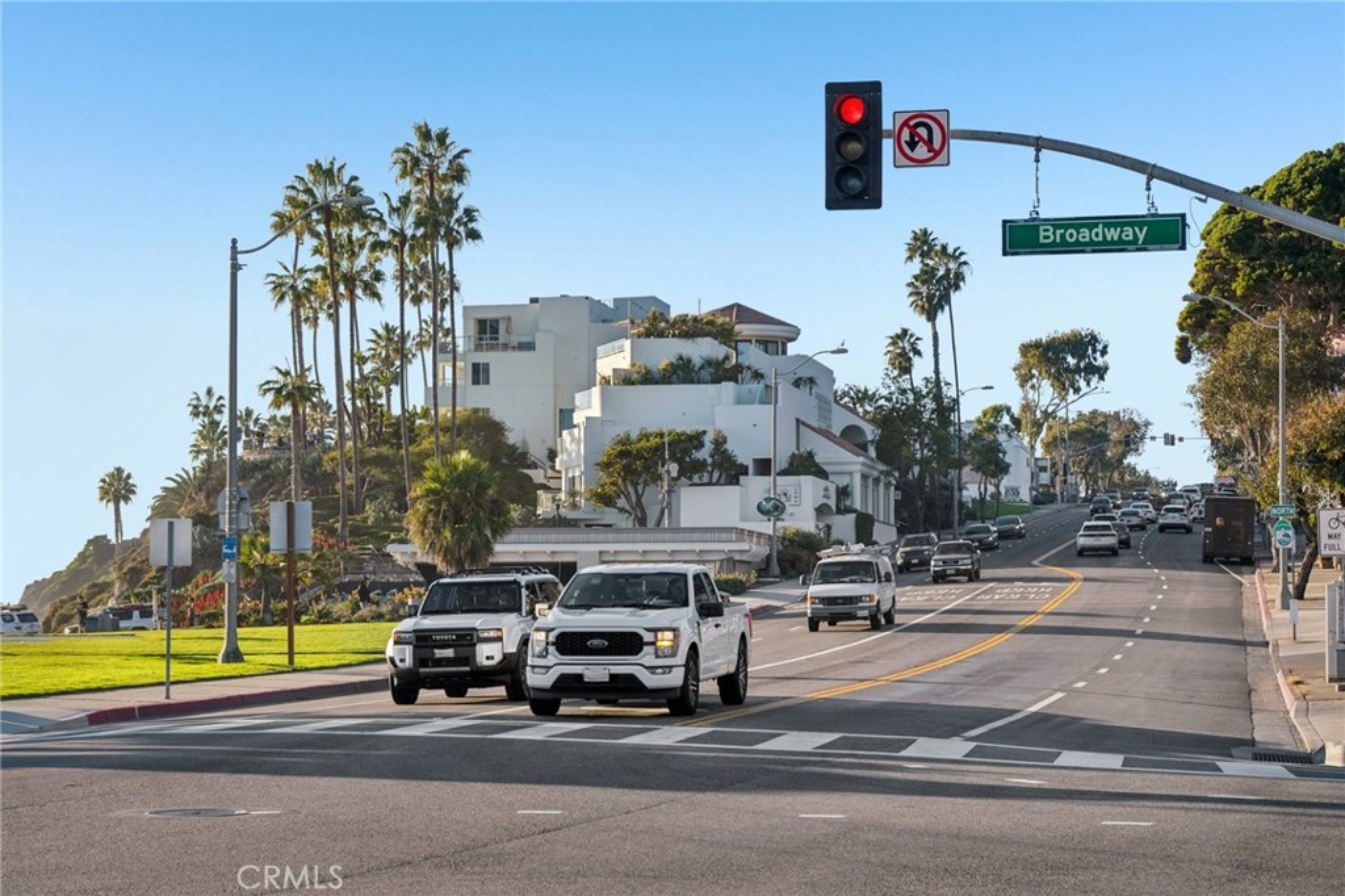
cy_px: 448
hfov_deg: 28.9
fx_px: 2614
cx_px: 672
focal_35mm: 70
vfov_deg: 19.4
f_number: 8
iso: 100
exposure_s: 1/500
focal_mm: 70
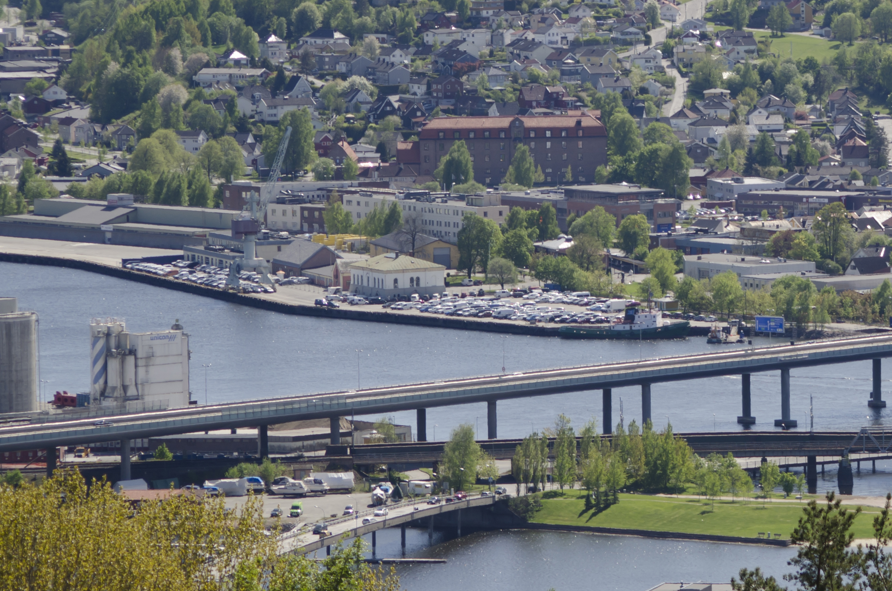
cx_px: 944
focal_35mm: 297
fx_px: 7344
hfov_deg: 6.9
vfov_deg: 4.6
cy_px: 170
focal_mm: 90
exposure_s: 1/800
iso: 100
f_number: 4
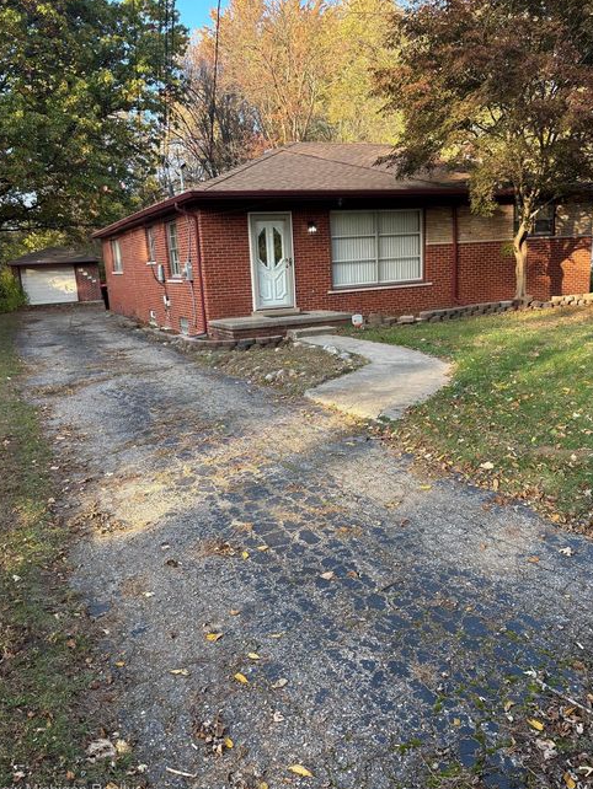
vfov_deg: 65.3
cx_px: 295
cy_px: 391
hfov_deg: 51.4
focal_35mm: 27
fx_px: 616
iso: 40
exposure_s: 1/176
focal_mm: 5.96
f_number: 1.6
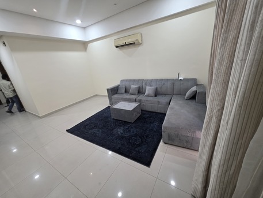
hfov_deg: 106.2
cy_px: 99
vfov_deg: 89.9
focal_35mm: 13
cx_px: 132
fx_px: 99
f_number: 1.9
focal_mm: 2.2
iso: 200
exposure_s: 1/100
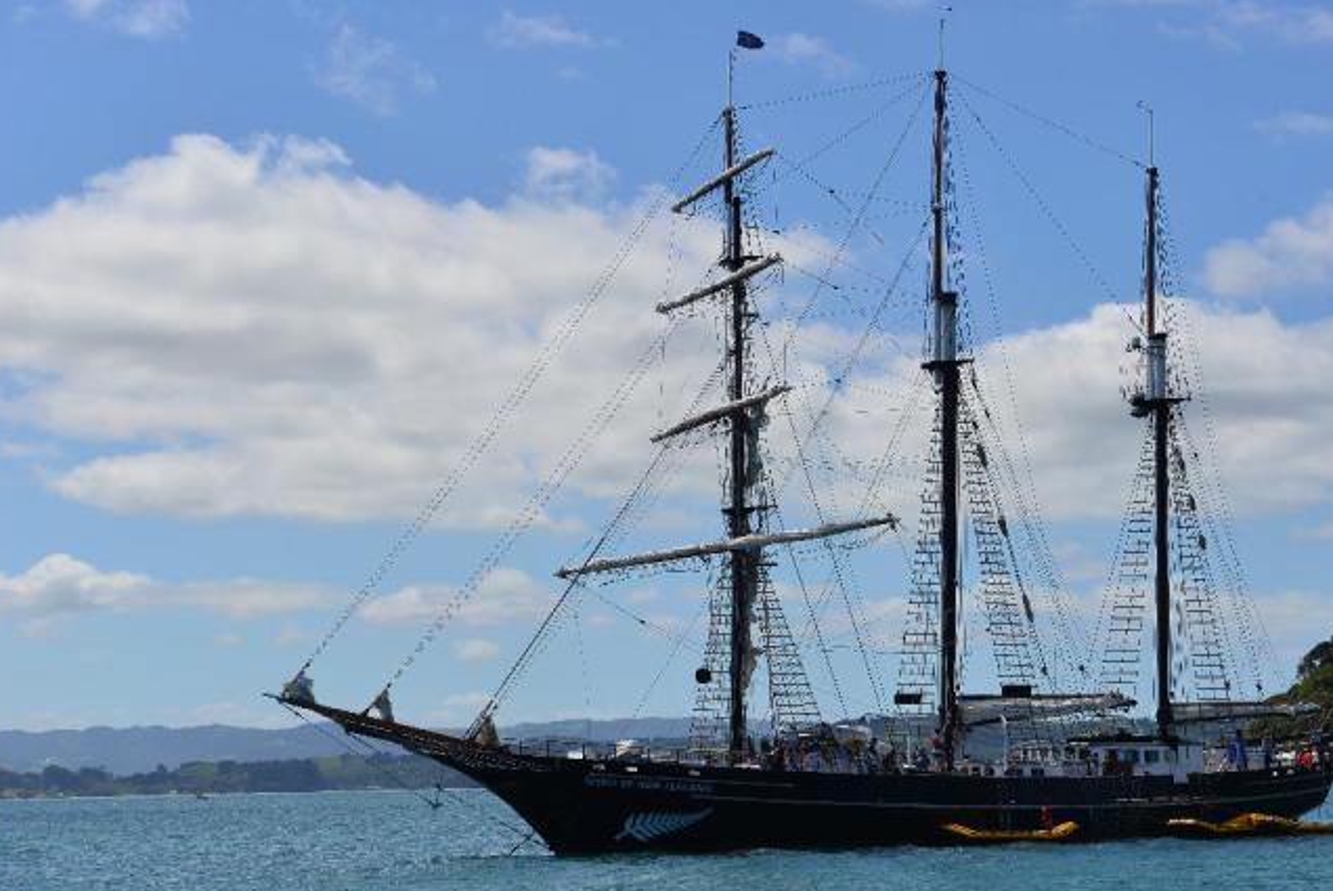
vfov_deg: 15.6
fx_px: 3261
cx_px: 784
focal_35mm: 88
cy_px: 392
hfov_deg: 23.1
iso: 250
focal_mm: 70
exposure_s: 1/640
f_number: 13
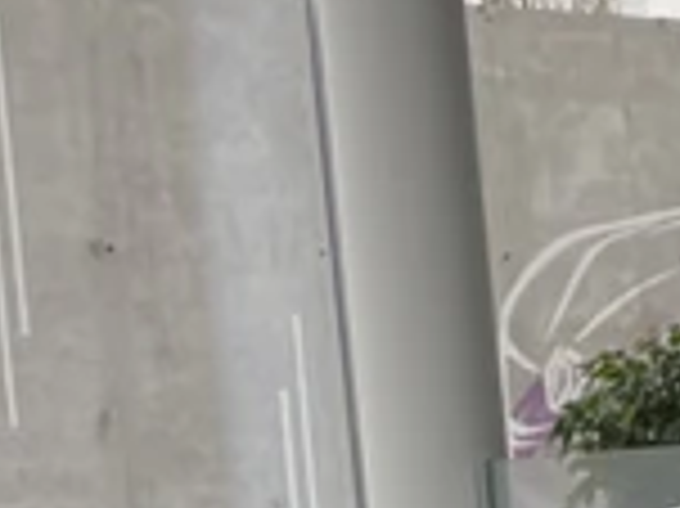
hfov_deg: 8.8
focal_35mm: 176
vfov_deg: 8.2
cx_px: 2157
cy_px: 782
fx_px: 3455
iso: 32
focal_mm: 4.2
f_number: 1.6
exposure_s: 1/368
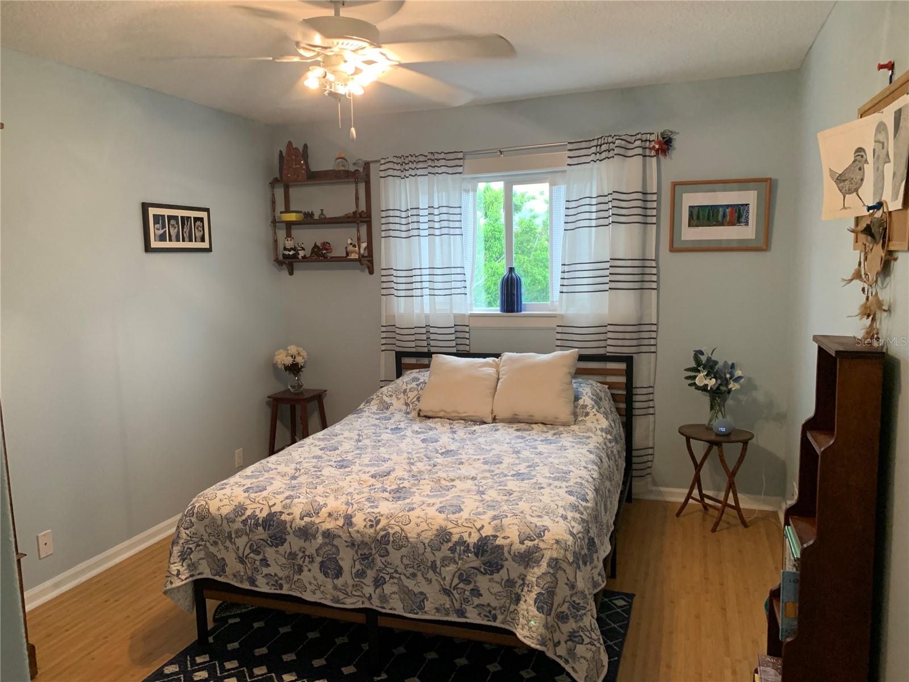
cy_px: 341
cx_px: 454
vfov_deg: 53.1
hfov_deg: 67.3
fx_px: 683
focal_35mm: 26
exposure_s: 1/60
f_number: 1.8
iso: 200
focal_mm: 4.25
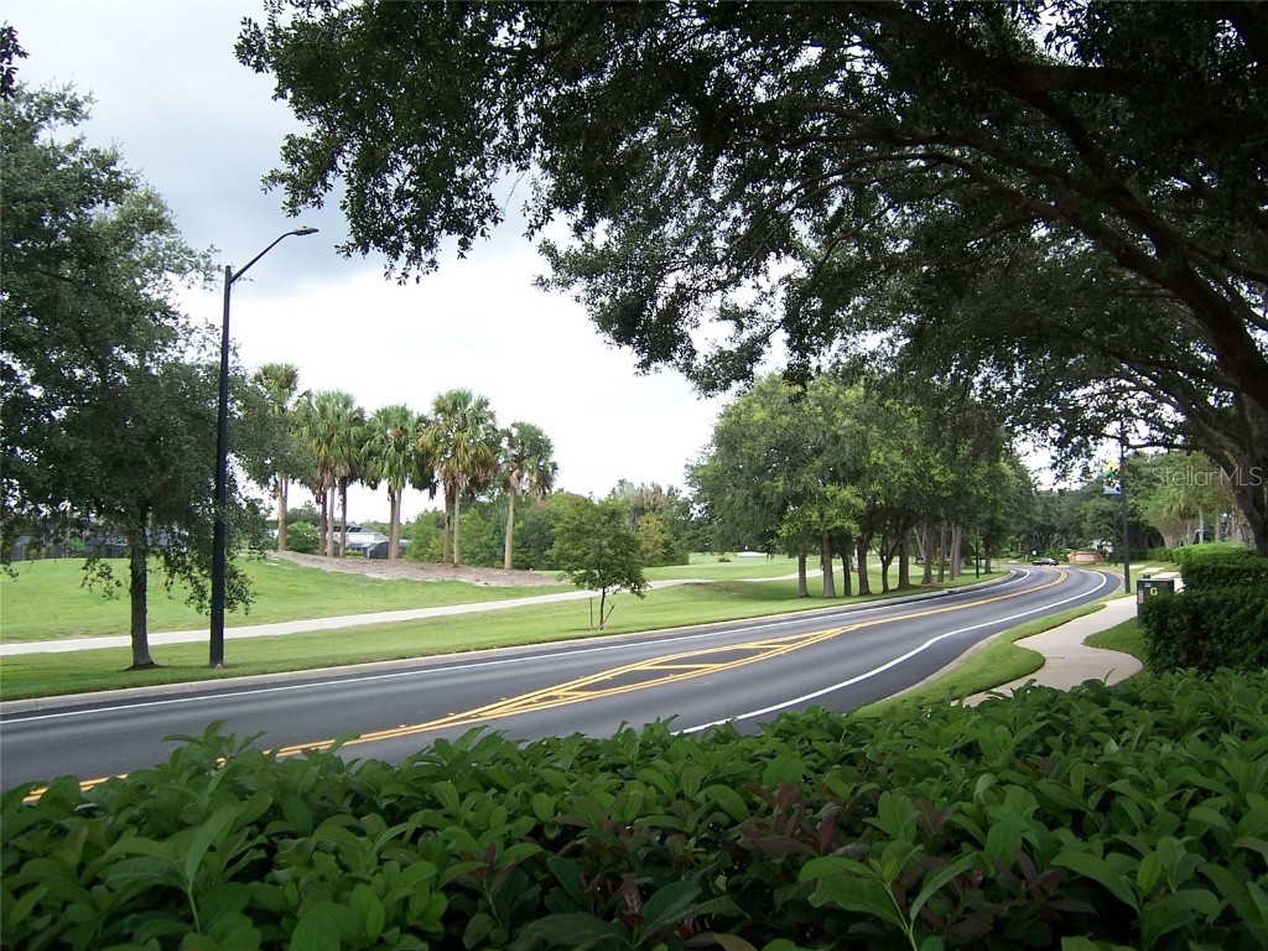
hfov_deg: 55.4
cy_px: 476
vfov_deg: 42.9
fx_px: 1209
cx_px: 634
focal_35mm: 33
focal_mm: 5.5
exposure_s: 1/125
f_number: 3.4
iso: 80
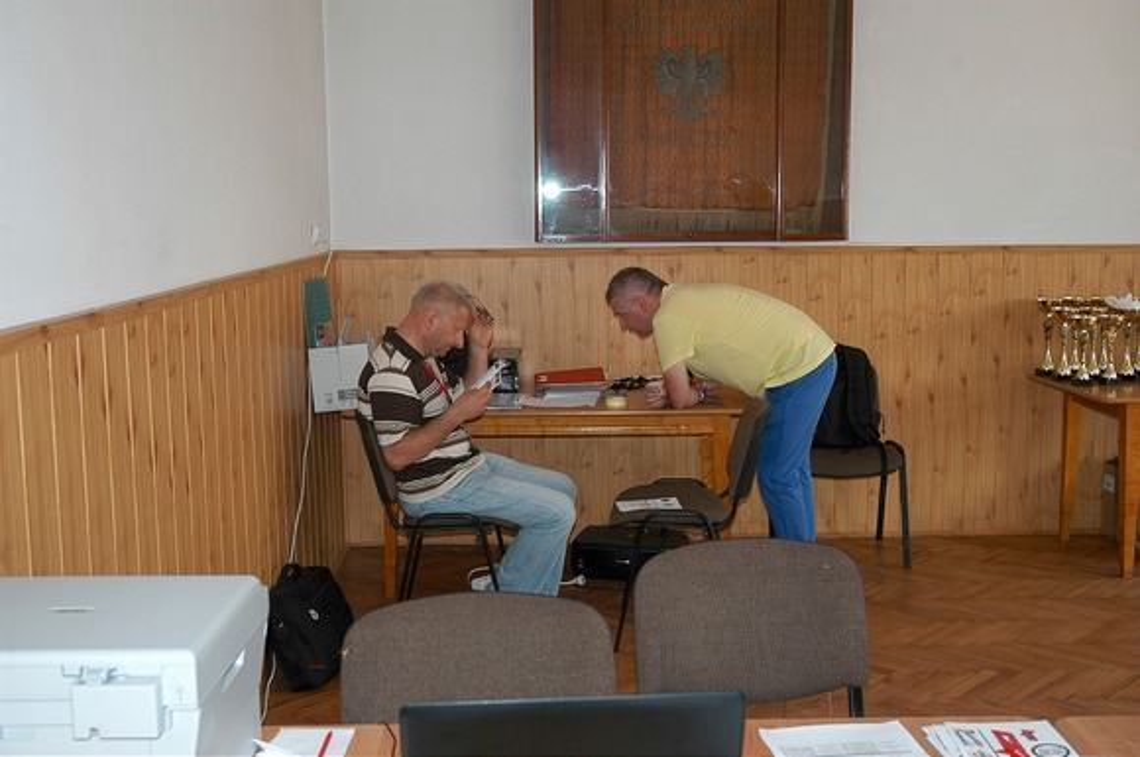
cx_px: 570
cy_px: 378
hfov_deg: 48.0
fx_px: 1281
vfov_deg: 32.9
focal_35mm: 40
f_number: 3.8
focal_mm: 27
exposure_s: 1/60
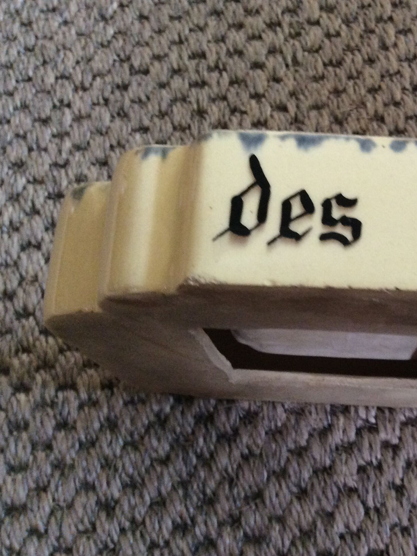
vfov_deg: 43.8
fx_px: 691
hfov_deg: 32.5
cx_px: 345
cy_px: 278
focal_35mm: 43
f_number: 2.4
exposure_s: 1/25
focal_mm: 3.3
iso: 200
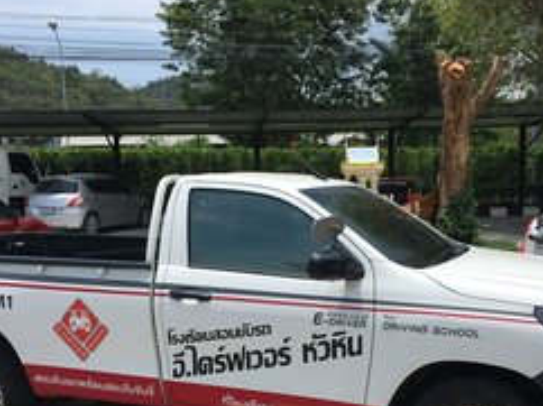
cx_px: 298
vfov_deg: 29.8
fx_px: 752
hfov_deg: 39.7
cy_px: 292
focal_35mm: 48
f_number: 2.2
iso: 25
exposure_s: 1/1789
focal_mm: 4.15
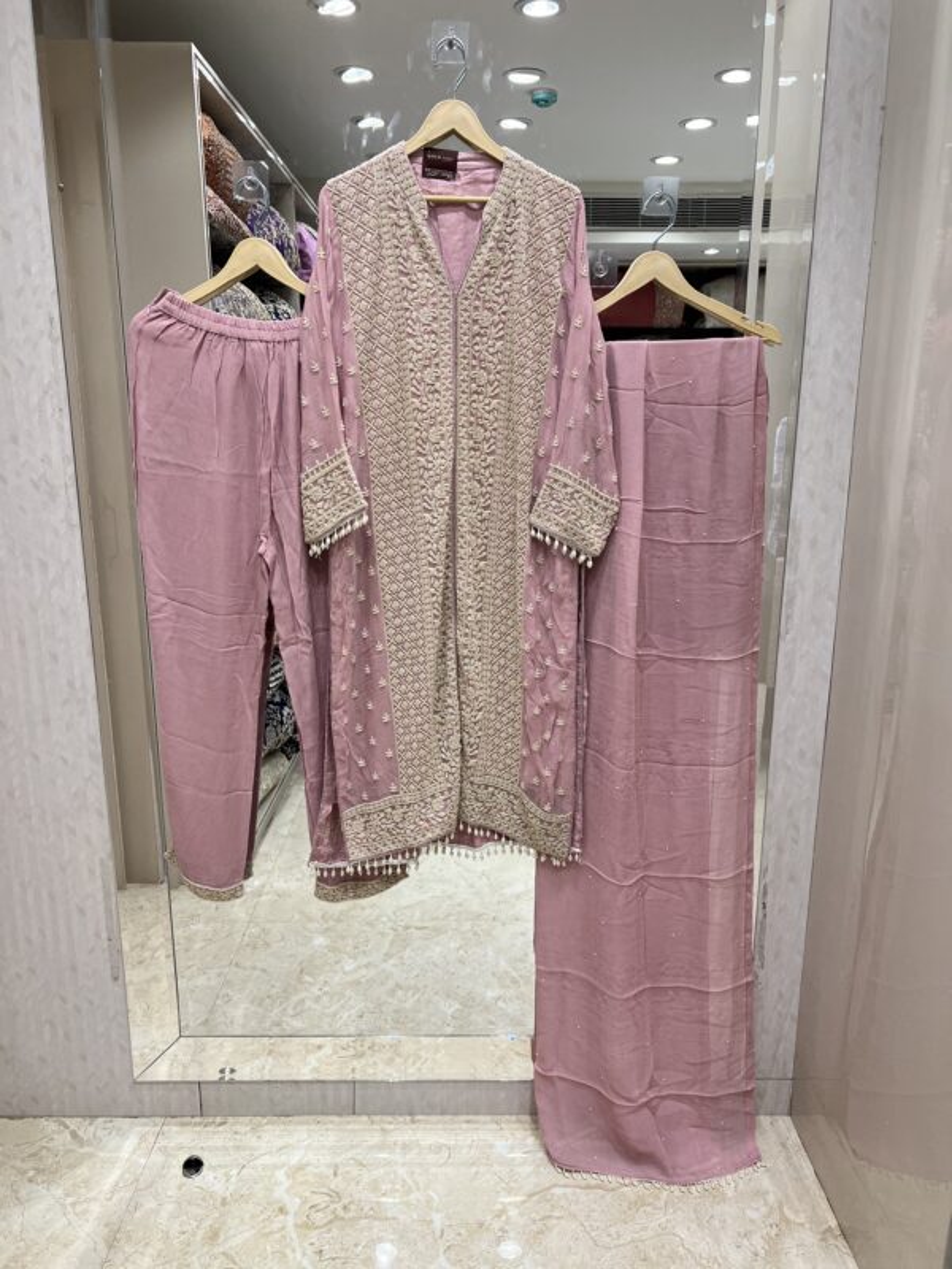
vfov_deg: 67.3
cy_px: 634
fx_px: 953
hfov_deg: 53.1
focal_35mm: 26
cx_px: 476
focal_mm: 5.7
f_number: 1.5
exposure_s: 1/511
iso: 50
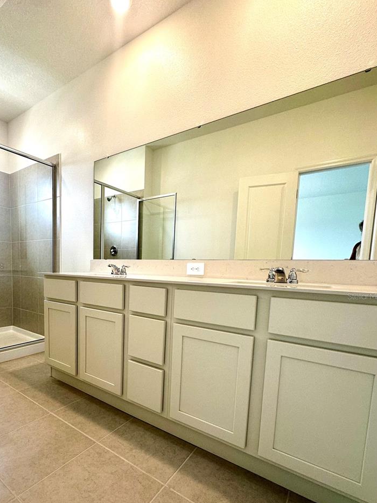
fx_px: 261
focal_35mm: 18
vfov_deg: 86.9
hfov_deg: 70.5
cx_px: 143
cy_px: 296
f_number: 2.2
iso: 100
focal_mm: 2.22
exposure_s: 1/120
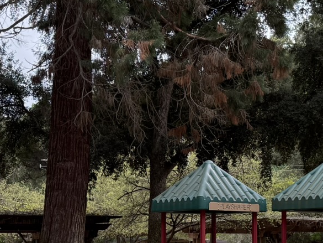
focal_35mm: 84
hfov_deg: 23.2
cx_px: 200
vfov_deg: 17.3
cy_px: 213
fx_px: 784
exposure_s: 1/1139
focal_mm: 6.76
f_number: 1.78
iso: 100
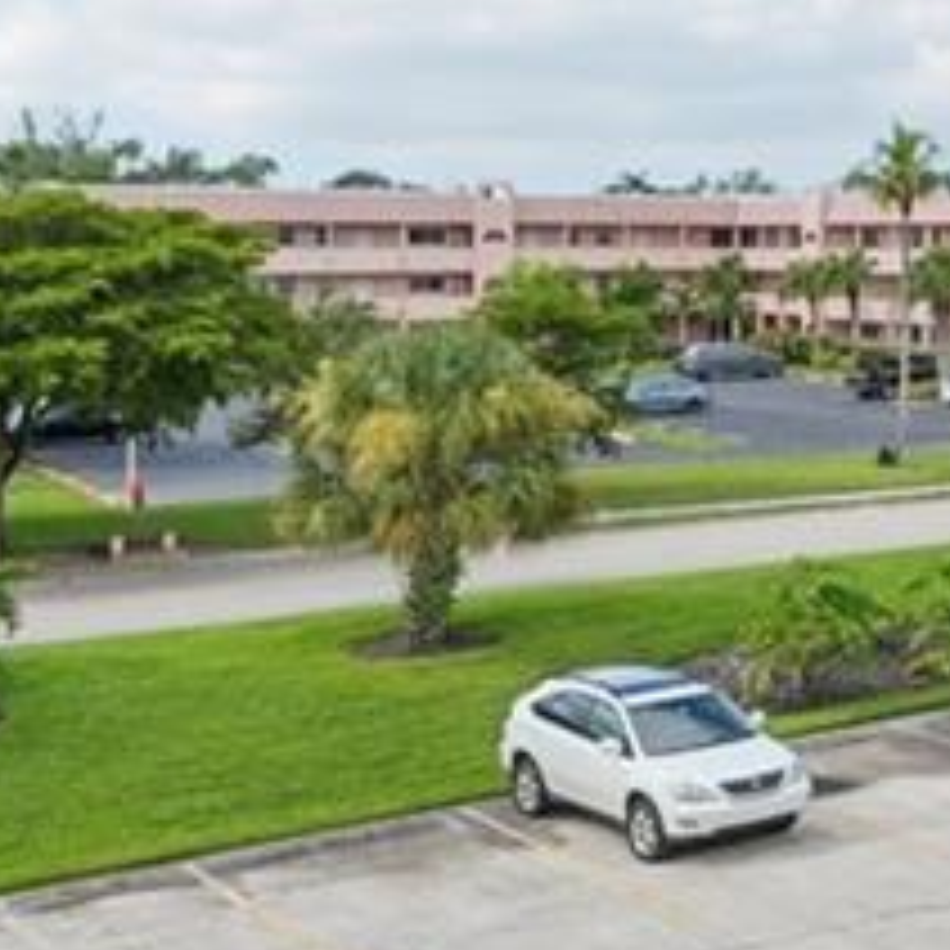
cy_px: 232
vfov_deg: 25.8
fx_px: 2049
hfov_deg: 21.5
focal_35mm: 66
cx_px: 1454
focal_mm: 16
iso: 400
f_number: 8
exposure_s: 1/1000
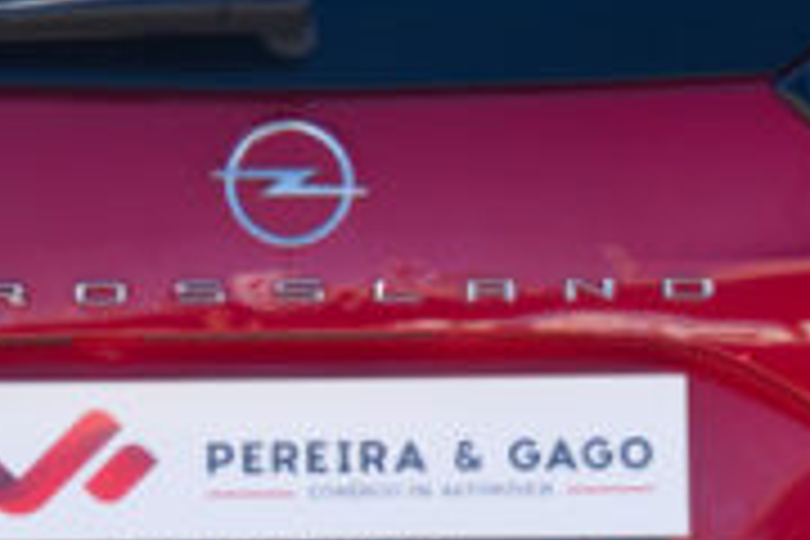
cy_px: 412
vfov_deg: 7.1
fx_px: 4342
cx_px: 288
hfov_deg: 10.6
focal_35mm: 193
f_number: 8
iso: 160
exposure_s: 1/160
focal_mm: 22.8
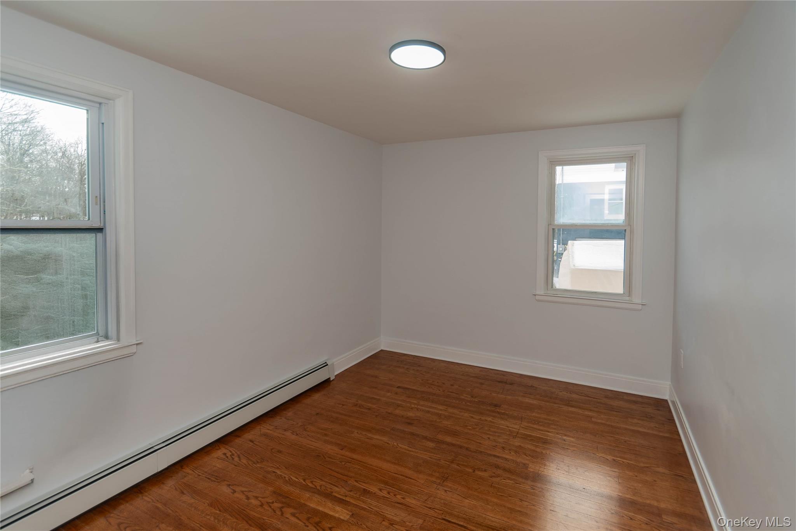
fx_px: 332
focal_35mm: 15
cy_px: 266
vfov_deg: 77.3
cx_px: 398
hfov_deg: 100.4
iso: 140
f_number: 4.5
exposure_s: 1/60
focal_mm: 10
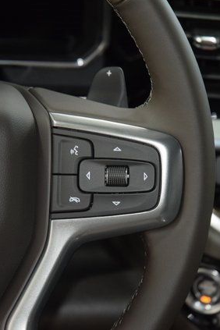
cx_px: 112
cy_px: 164
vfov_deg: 12.9
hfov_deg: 8.6
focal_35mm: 159
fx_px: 1457
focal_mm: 70
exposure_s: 1/30
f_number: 4.5
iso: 2200
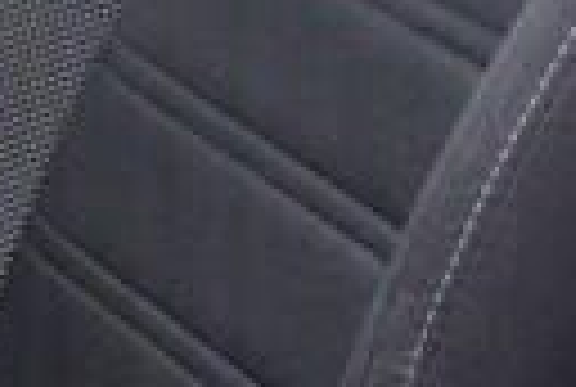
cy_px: -704
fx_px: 4603
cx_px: -1138
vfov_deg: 4.6
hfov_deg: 6.5
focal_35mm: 287
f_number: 3.2
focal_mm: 24
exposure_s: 1/40
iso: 125
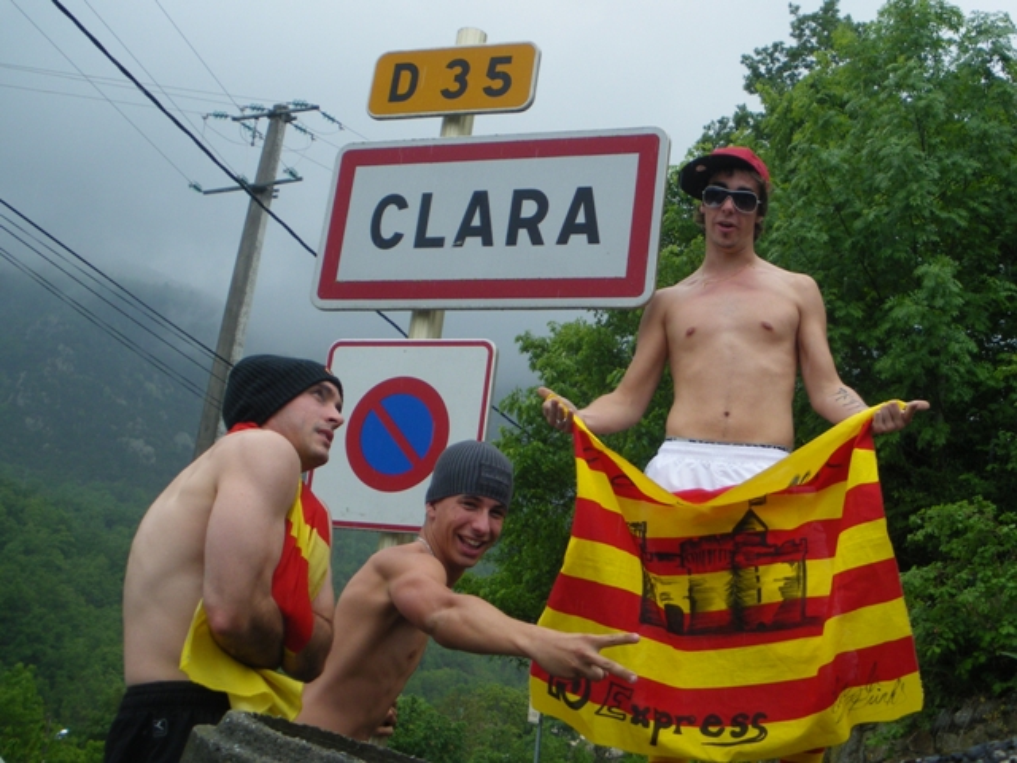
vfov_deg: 39.7
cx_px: 508
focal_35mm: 36
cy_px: 382
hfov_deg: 51.4
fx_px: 1058
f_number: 3.5
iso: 64
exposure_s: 1/320
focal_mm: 6.3
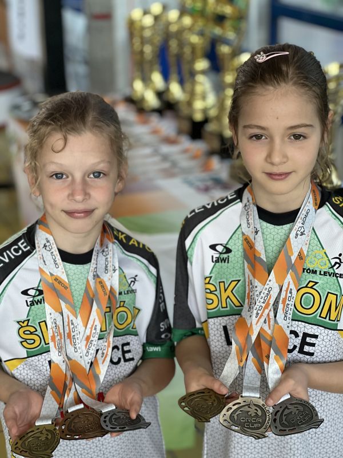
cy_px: 229
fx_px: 1017
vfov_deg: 25.3
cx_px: 172
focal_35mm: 77
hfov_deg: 19.1
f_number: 2.8
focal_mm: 9
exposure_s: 1/120
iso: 125
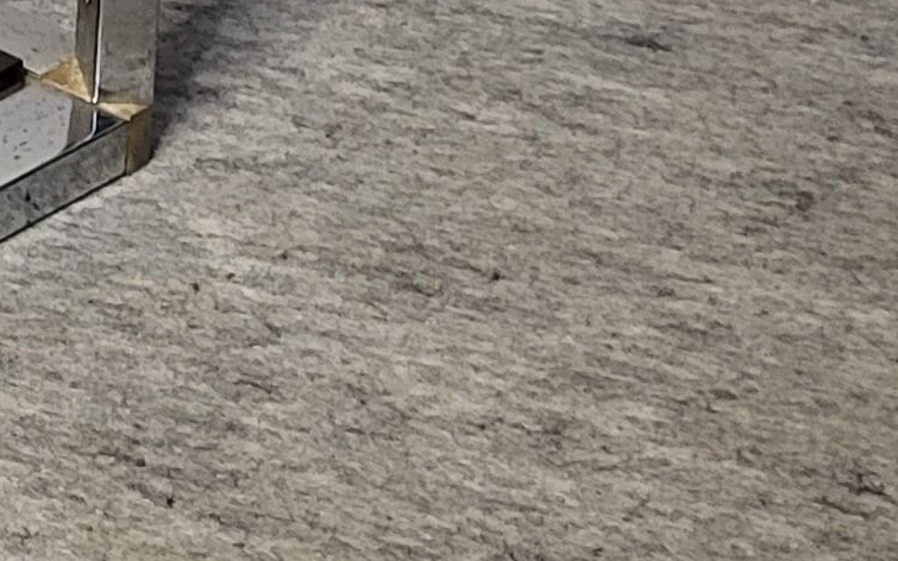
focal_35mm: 146
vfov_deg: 8.2
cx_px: -959
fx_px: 3573
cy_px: -837
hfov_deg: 12.4
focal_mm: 5.4
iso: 250
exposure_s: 1/50
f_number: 1.8
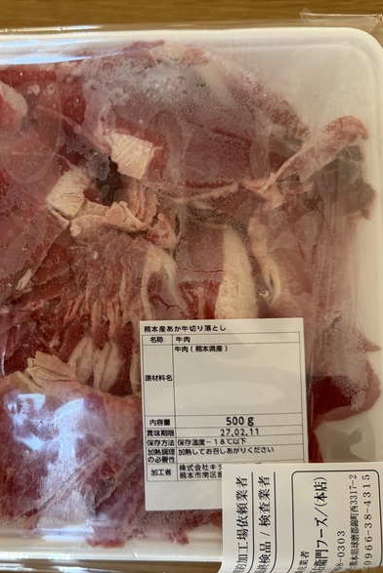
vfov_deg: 55.8
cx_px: 54
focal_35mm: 34
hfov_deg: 36.9
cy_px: 282
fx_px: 542
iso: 200
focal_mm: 6.76
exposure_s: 1/98
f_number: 1.78
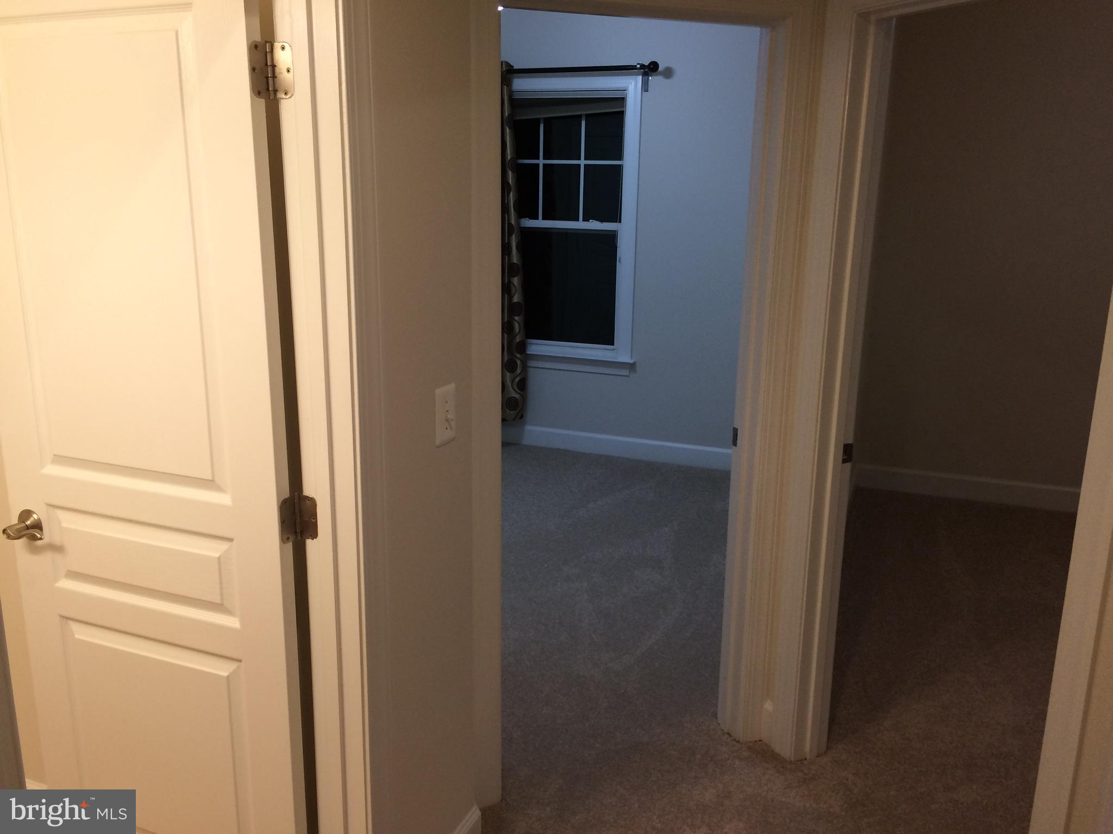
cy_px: 417
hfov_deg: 61.7
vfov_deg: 48.2
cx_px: 556
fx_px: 932
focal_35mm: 29
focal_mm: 4.15
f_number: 2.2
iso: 80
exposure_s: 1/30
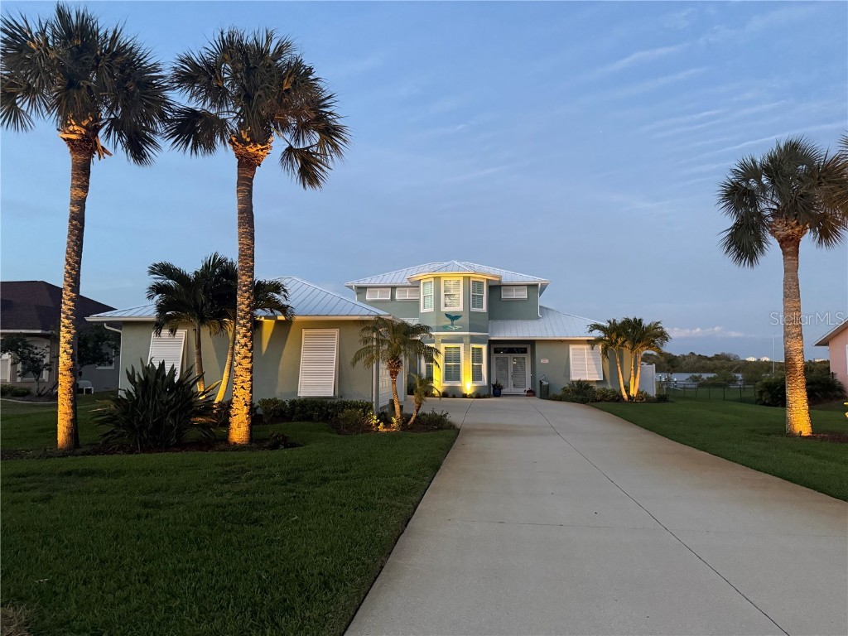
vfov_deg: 56.8
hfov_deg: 71.6
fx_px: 588
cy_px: 318
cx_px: 424
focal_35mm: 24
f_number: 1.78
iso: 1000
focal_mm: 6.76
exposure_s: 1/33
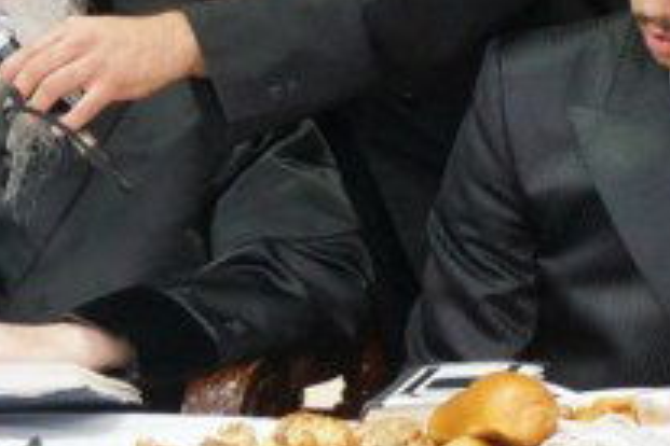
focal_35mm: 167
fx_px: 3108
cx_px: 256
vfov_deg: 8.1
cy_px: -136
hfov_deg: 12.3
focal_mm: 20
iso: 1250
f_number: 4
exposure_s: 1/60
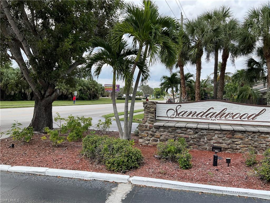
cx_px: 135
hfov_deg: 61.7
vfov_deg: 48.2
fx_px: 226
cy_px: 102
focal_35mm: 29
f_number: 1.8
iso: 16
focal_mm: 3
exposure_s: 1/739
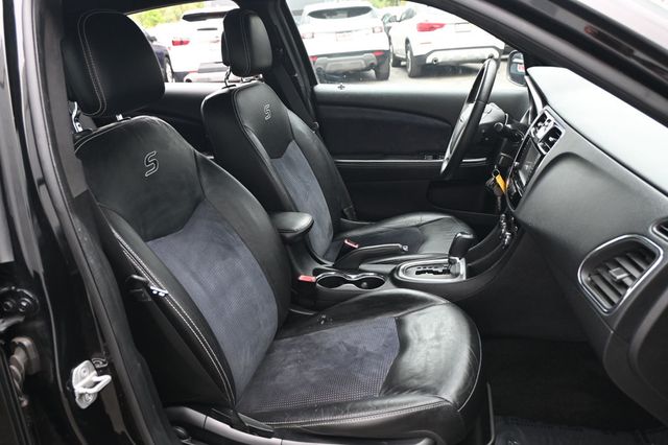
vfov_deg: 41.7
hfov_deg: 59.5
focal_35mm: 32
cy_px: 222
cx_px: 334
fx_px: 584
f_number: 4
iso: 640
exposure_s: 1/125
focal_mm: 21
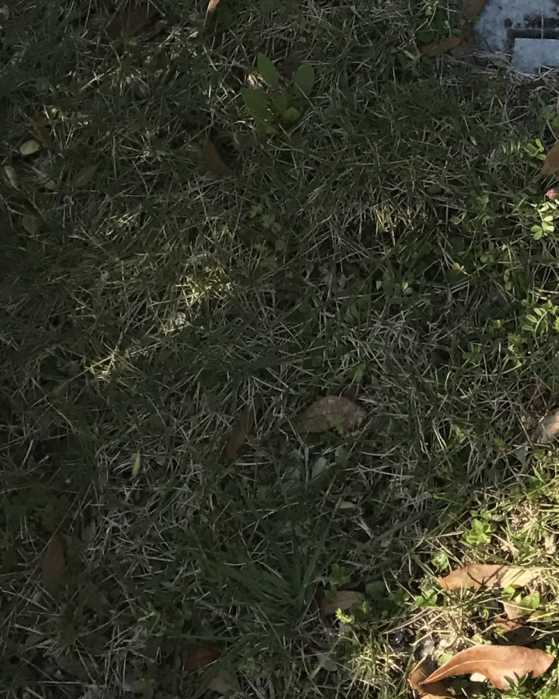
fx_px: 2088
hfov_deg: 13.9
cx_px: 936
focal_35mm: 101
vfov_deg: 18.0
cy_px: -140
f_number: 1.8
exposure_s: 1/1953
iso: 20
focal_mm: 3.99
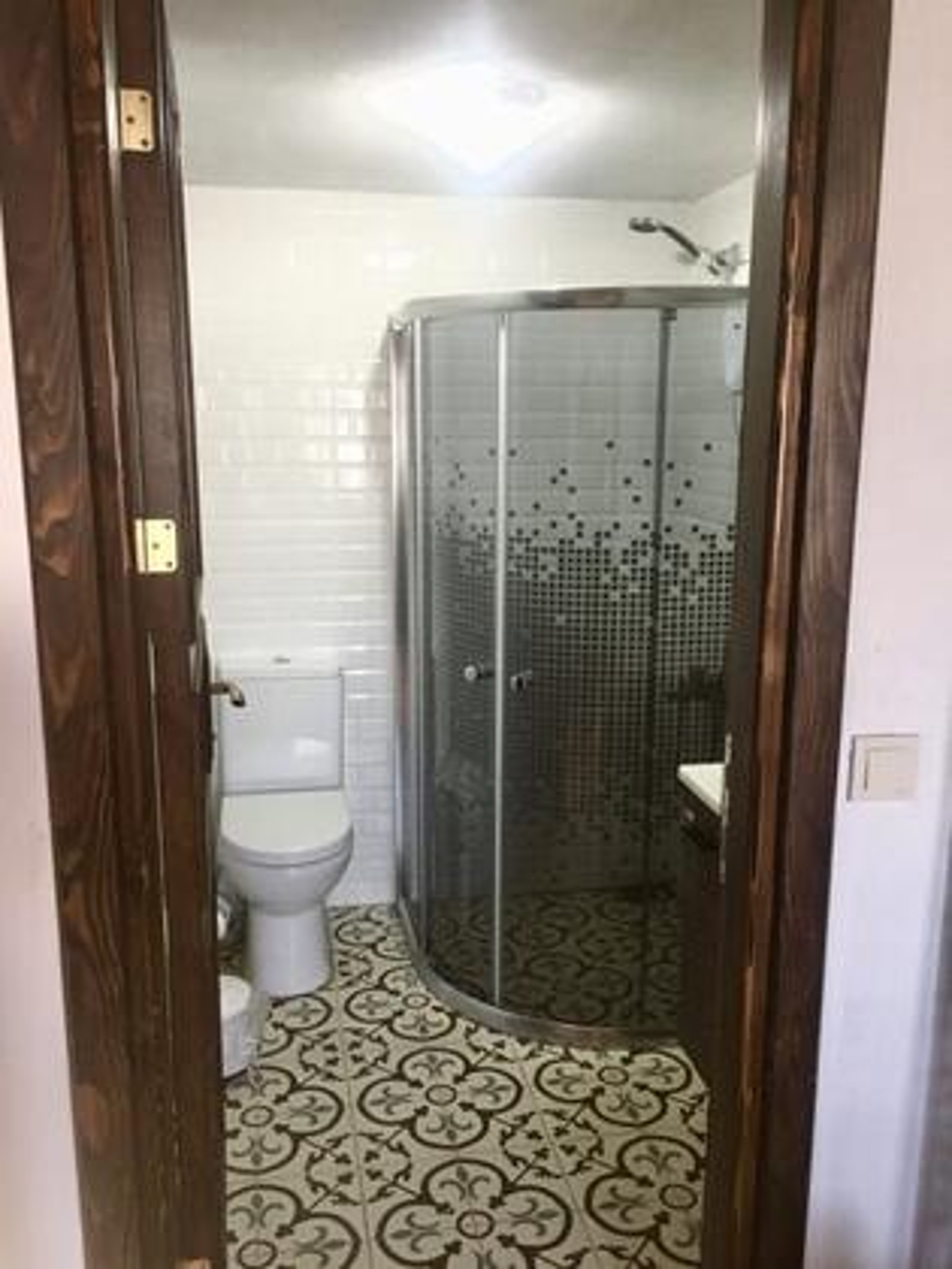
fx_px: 1063
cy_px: 634
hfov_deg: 48.2
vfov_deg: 61.7
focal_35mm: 29
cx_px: 476
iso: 250
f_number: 2.2
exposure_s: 1/33
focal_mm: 4.15
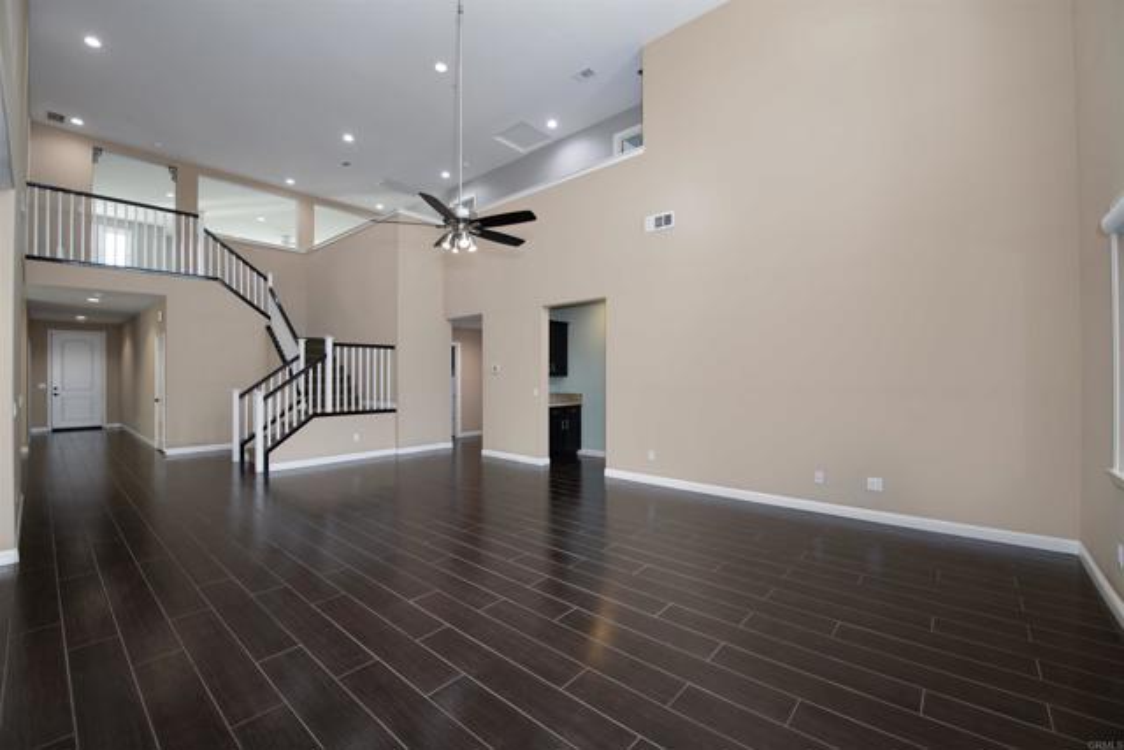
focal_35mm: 15
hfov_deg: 100.4
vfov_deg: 77.4
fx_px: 468
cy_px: 375
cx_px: 562
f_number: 7.1
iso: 320
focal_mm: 15
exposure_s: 1/50
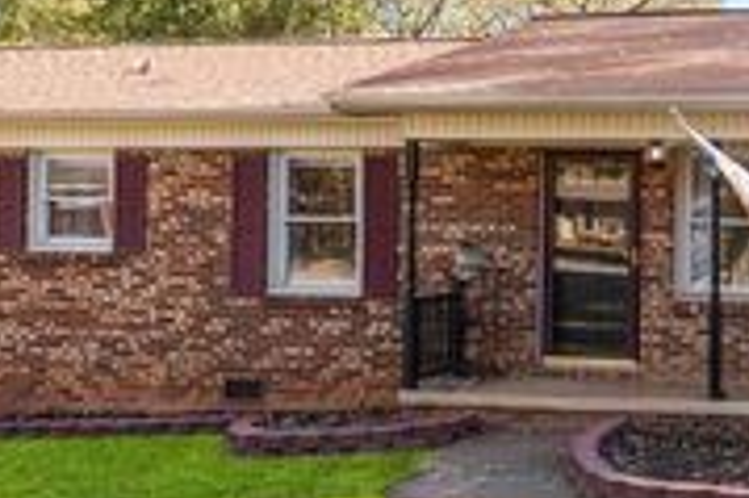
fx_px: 1131
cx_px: 628
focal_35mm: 54
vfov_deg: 24.8
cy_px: 207
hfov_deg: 35.2
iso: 3200
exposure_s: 1/250
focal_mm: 19.5
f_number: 9
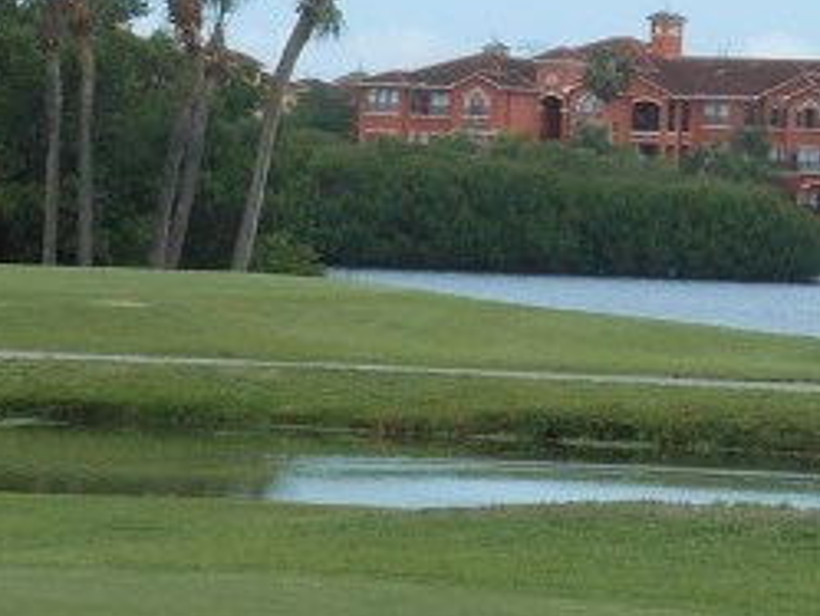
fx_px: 6423
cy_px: 115
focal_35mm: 271
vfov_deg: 5.5
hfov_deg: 7.3
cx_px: 771
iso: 80
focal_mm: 11.7
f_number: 4.3
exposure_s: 1/500
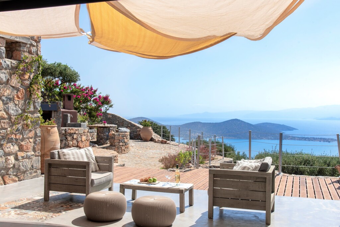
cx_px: 170
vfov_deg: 35.1
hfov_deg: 50.7
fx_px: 359
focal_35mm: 38
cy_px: 114
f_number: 10
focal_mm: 38
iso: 100
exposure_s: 1/1250
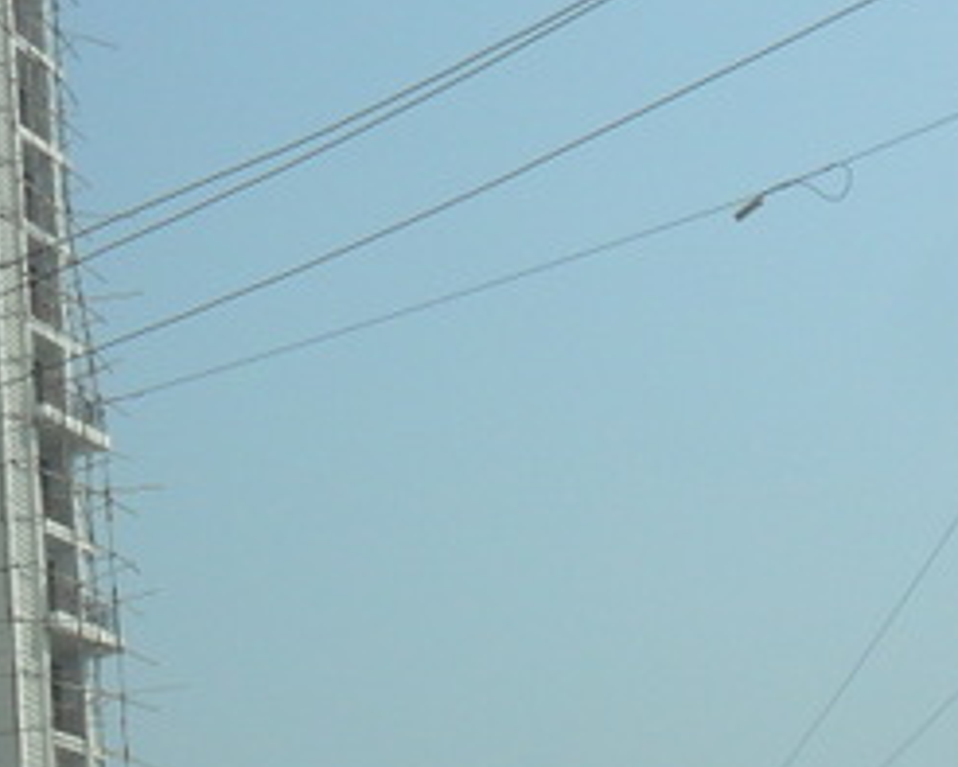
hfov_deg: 19.3
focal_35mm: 99
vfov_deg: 15.5
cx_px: 292
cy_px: 531
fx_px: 2808
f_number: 9.4
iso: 100
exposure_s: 1/250
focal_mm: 5.7
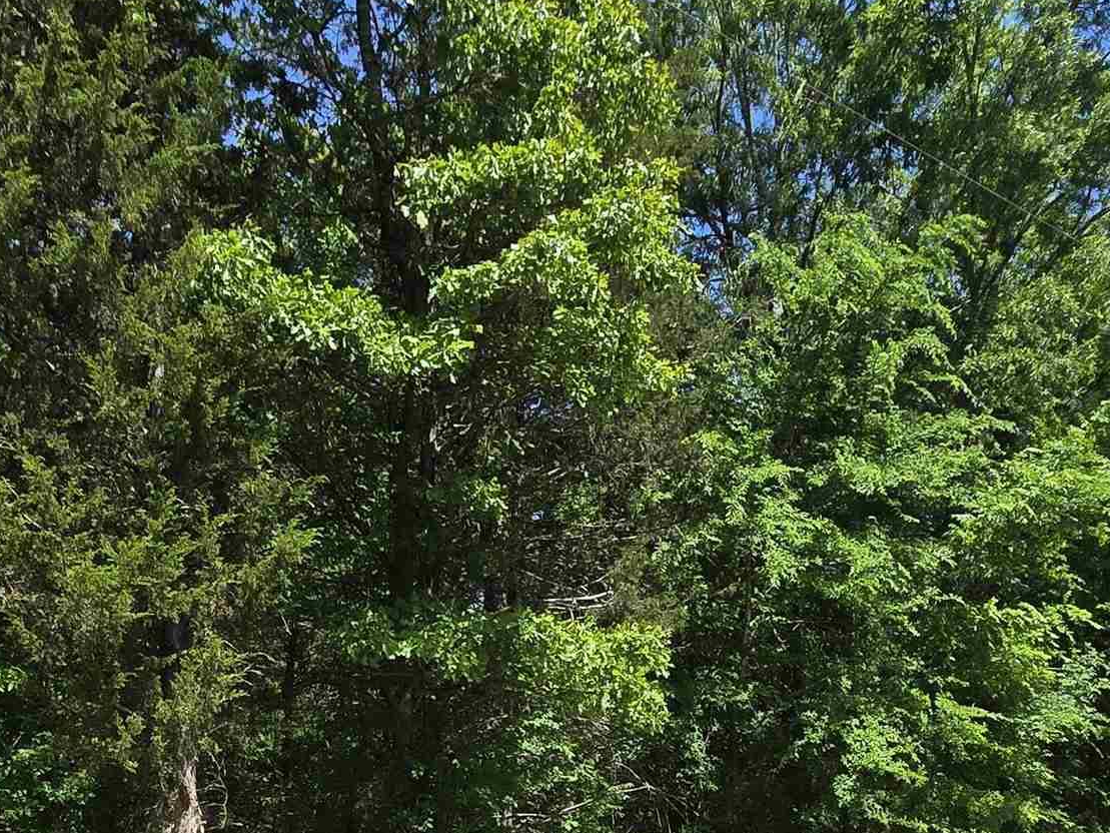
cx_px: 517
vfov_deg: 35.4
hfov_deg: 51.3
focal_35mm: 36
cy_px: 856
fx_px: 1155
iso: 50
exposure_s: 1/1695
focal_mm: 2.2
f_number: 2.2
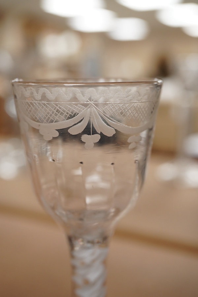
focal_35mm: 45
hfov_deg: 29.9
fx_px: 371
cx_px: 99
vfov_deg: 43.6
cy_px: 148
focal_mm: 30
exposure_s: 1/125
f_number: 8
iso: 1250
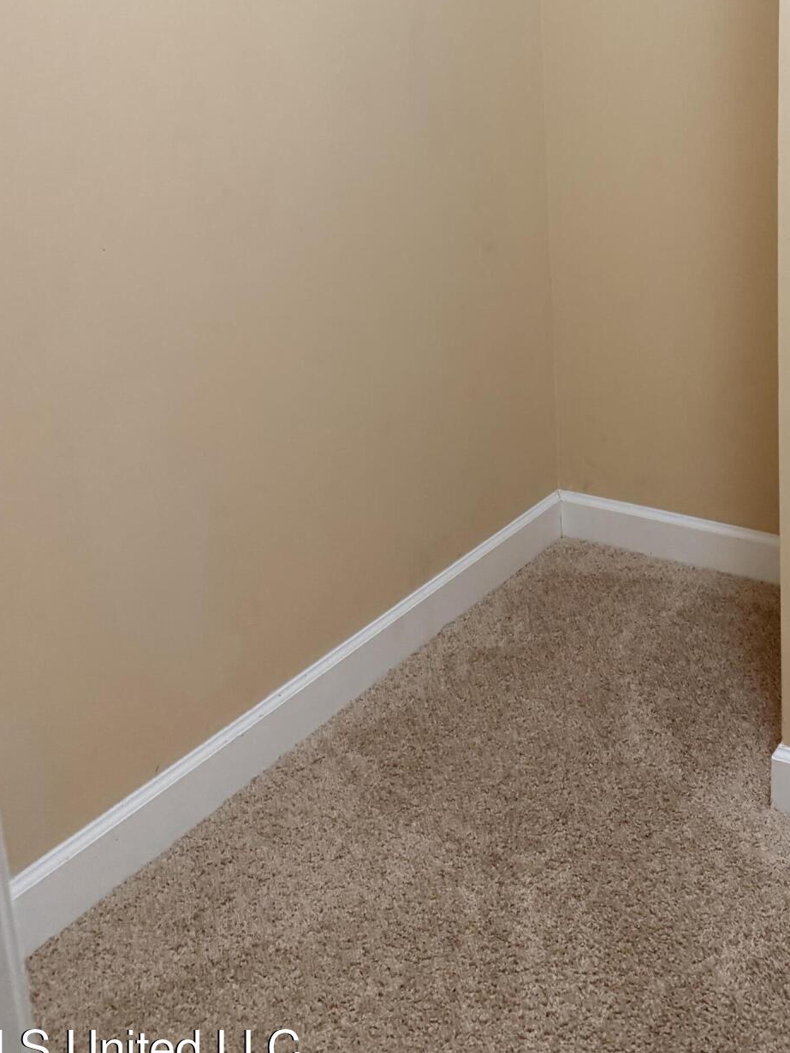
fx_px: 1187
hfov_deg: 36.0
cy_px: 271
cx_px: 591
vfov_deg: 46.3
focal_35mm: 39
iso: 400
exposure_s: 1/60
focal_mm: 6.76
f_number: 1.78
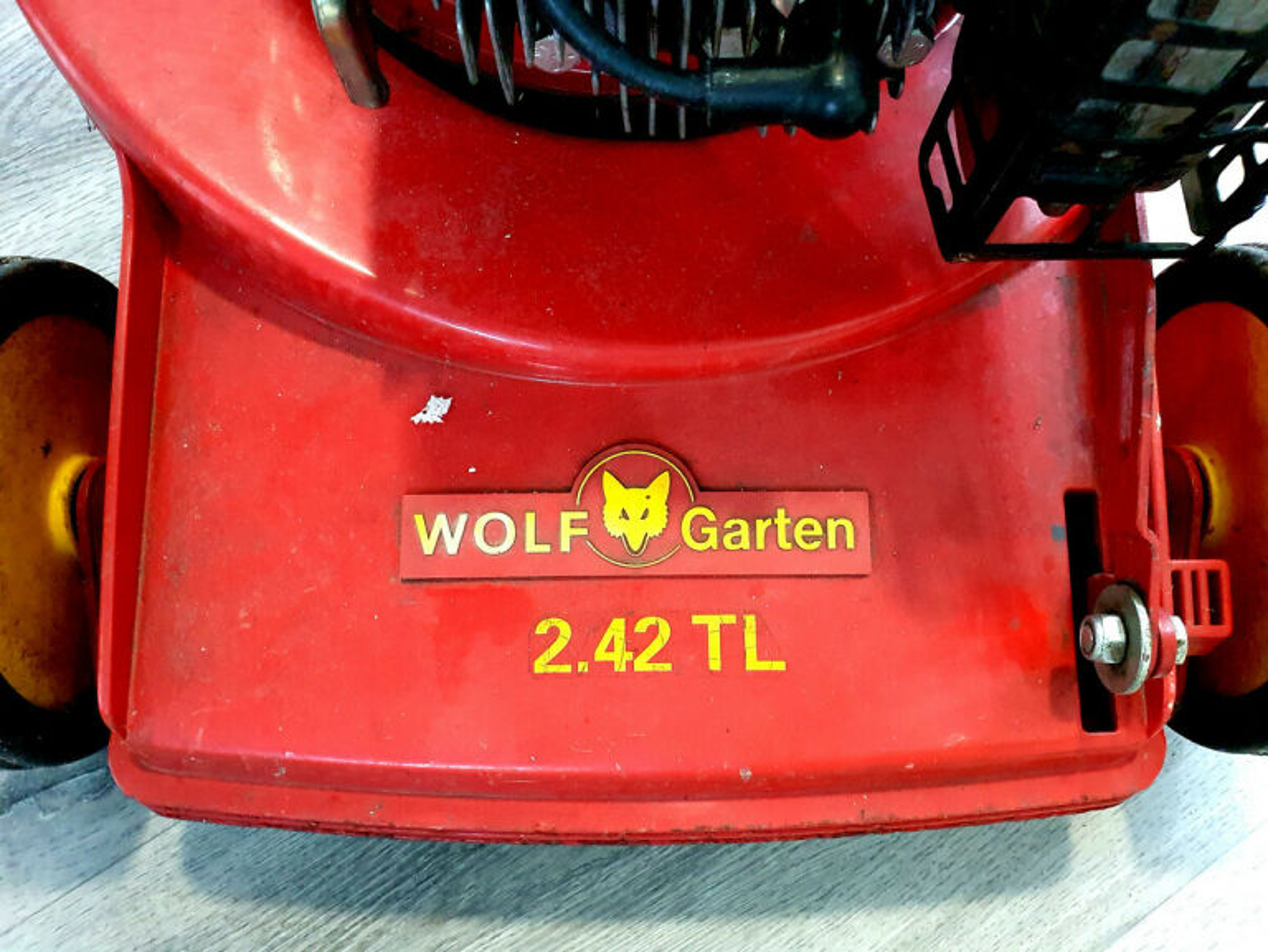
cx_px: 634
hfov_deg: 67.3
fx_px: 953
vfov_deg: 53.1
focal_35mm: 26
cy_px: 476
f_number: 2.4
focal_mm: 4.32
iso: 640
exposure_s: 1/33
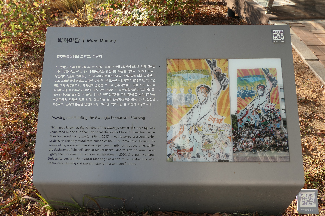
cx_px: 162
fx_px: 217
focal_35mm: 24
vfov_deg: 53.1
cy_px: 108
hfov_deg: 73.7
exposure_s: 1/640
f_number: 2.8
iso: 125
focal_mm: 8.8
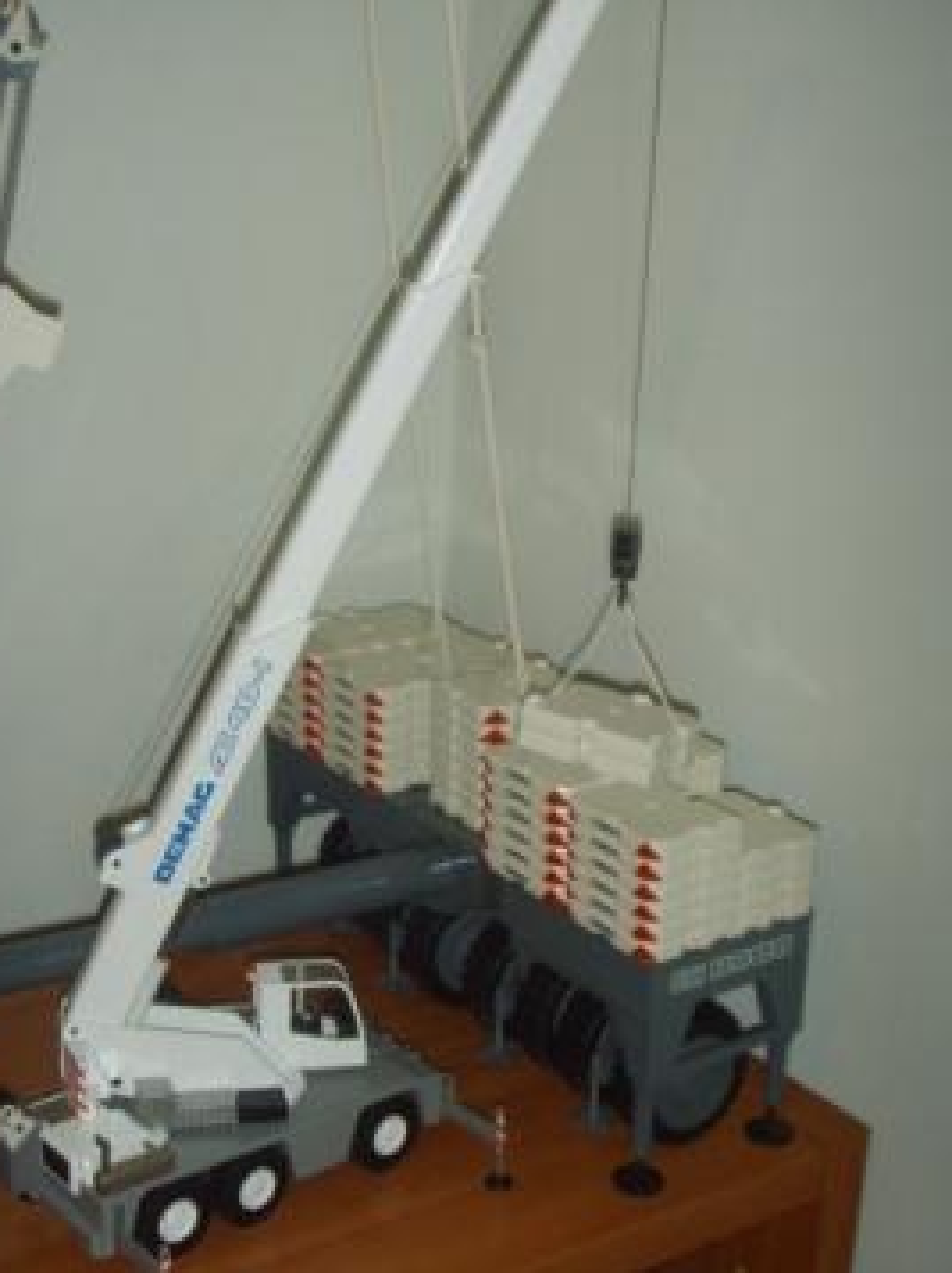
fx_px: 1800
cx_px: 382
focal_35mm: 49
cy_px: 649
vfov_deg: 38.9
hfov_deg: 29.6
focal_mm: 6.6
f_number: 3.5
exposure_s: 1/45
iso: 100
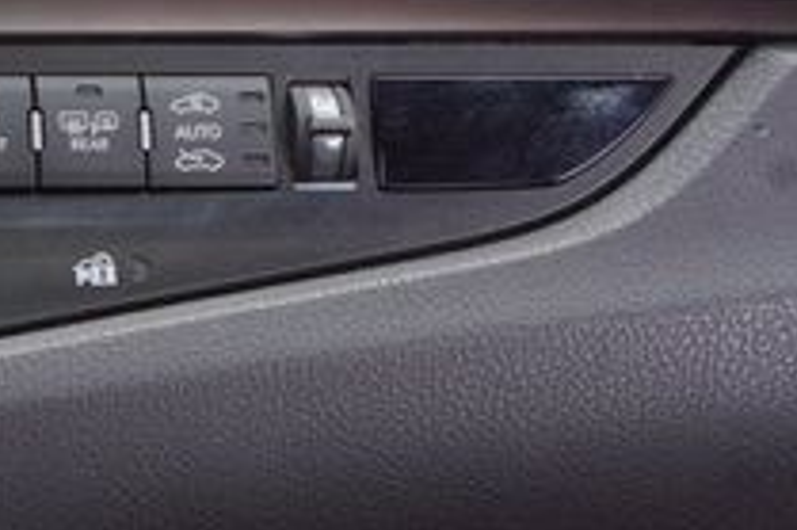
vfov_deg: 14.8
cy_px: 345
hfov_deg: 20.1
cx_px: -263
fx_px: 2035
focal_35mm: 92
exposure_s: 1/15
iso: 160
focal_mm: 20
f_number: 13
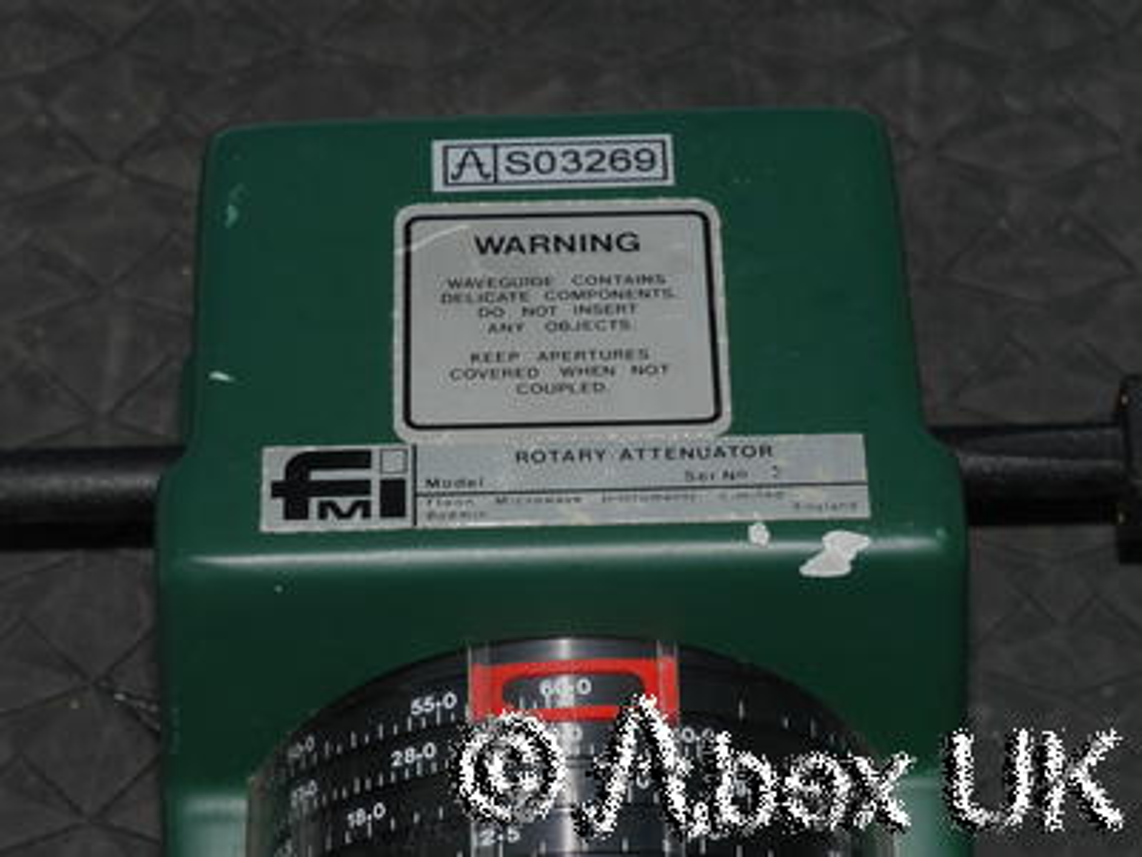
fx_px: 4289
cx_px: 571
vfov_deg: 11.4
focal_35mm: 130
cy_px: 428
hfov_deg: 15.2
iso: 400
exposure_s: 1/60
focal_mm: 65
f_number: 11
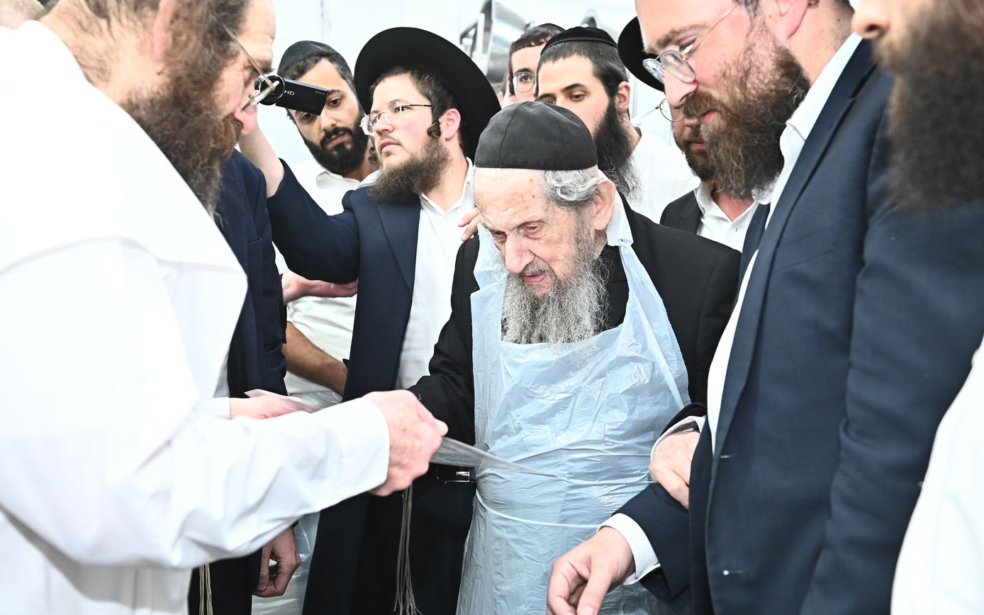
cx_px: 492
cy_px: 297
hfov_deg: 52.8
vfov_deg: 34.4
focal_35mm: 37
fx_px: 992
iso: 2500
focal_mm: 36
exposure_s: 1/200
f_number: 4.5
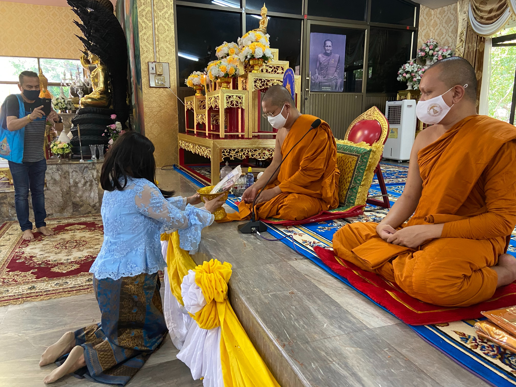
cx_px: 258
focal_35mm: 26
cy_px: 194
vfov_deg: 53.1
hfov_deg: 67.3
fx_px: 388
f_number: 1.8
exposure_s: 1/50
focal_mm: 4.25
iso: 320
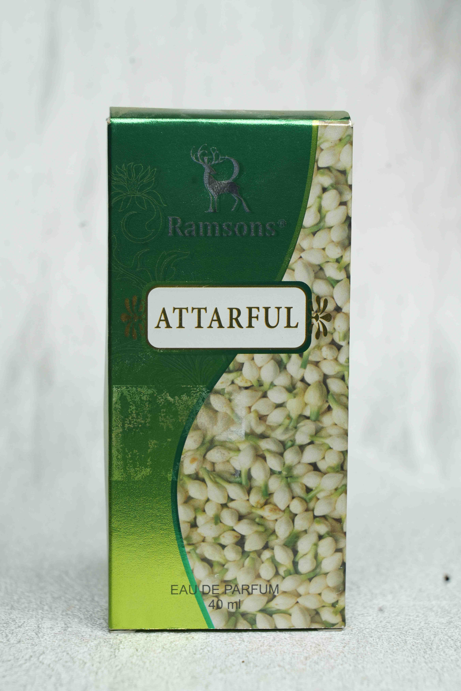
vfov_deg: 19.5
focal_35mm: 105
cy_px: 346
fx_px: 2017
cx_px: 230
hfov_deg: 13.0
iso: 1250
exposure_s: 1/125
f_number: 9
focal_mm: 105
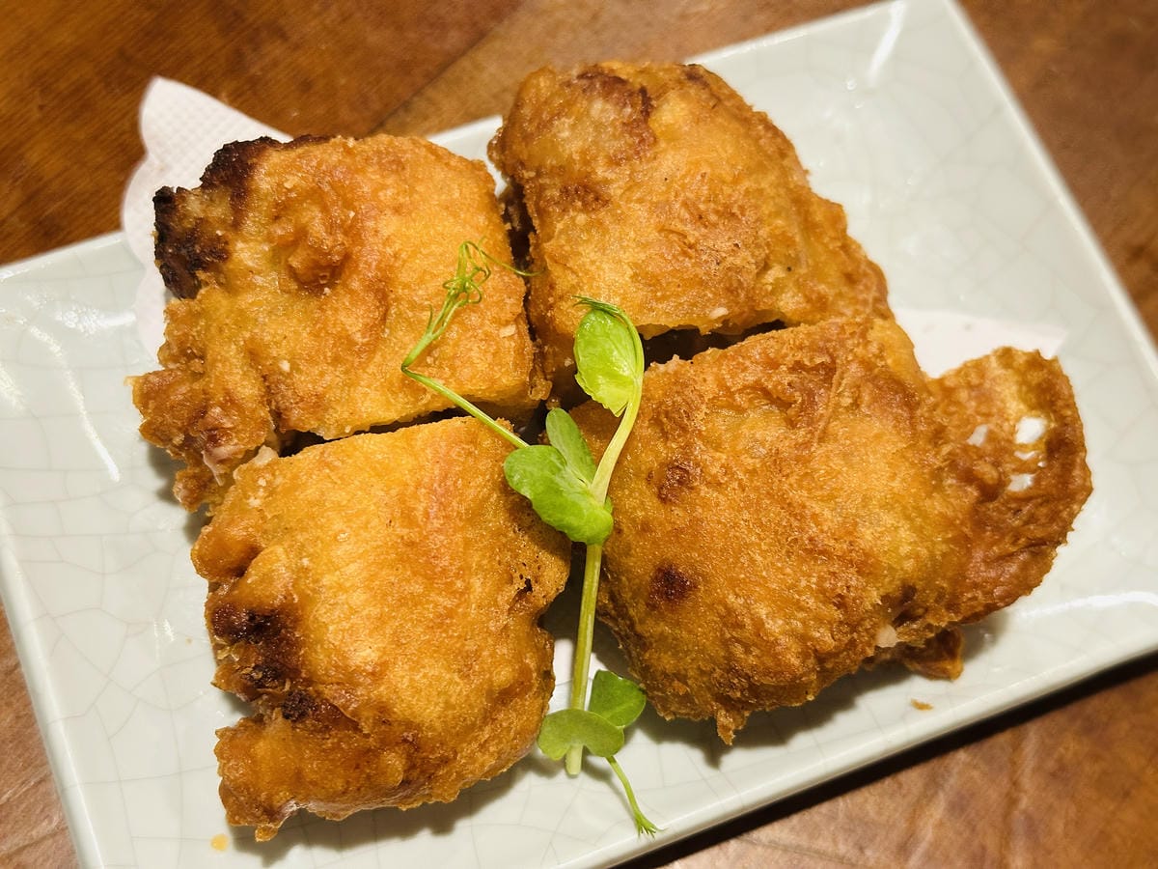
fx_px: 1606
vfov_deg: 30.3
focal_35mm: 48
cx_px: 579
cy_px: 434
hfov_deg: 39.7
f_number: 1.78
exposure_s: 1/40
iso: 250
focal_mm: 6.86
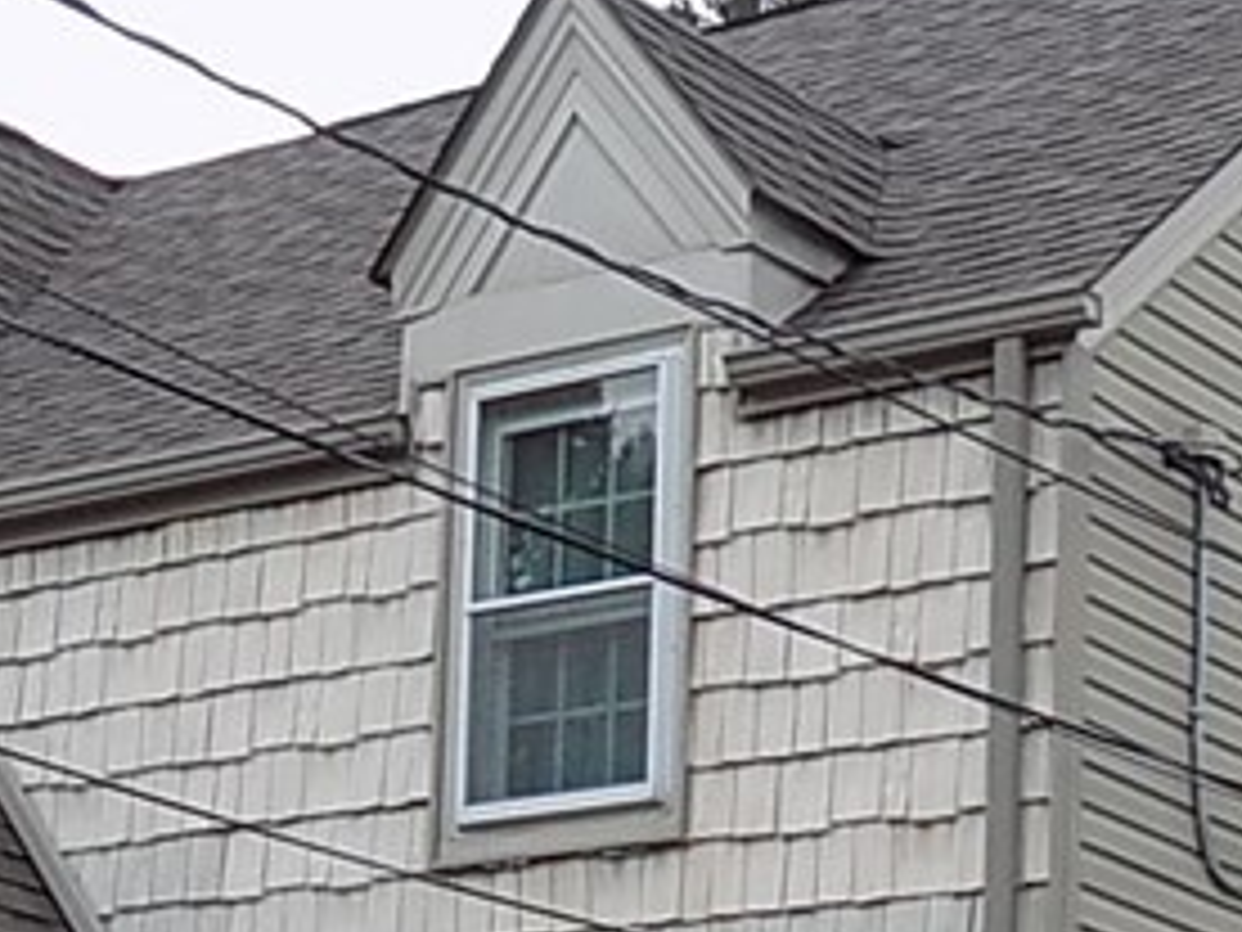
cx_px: -90
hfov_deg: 15.3
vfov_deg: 11.3
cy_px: 1373
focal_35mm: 126
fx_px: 4521
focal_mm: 6.1
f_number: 3.4
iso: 80
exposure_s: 1/640
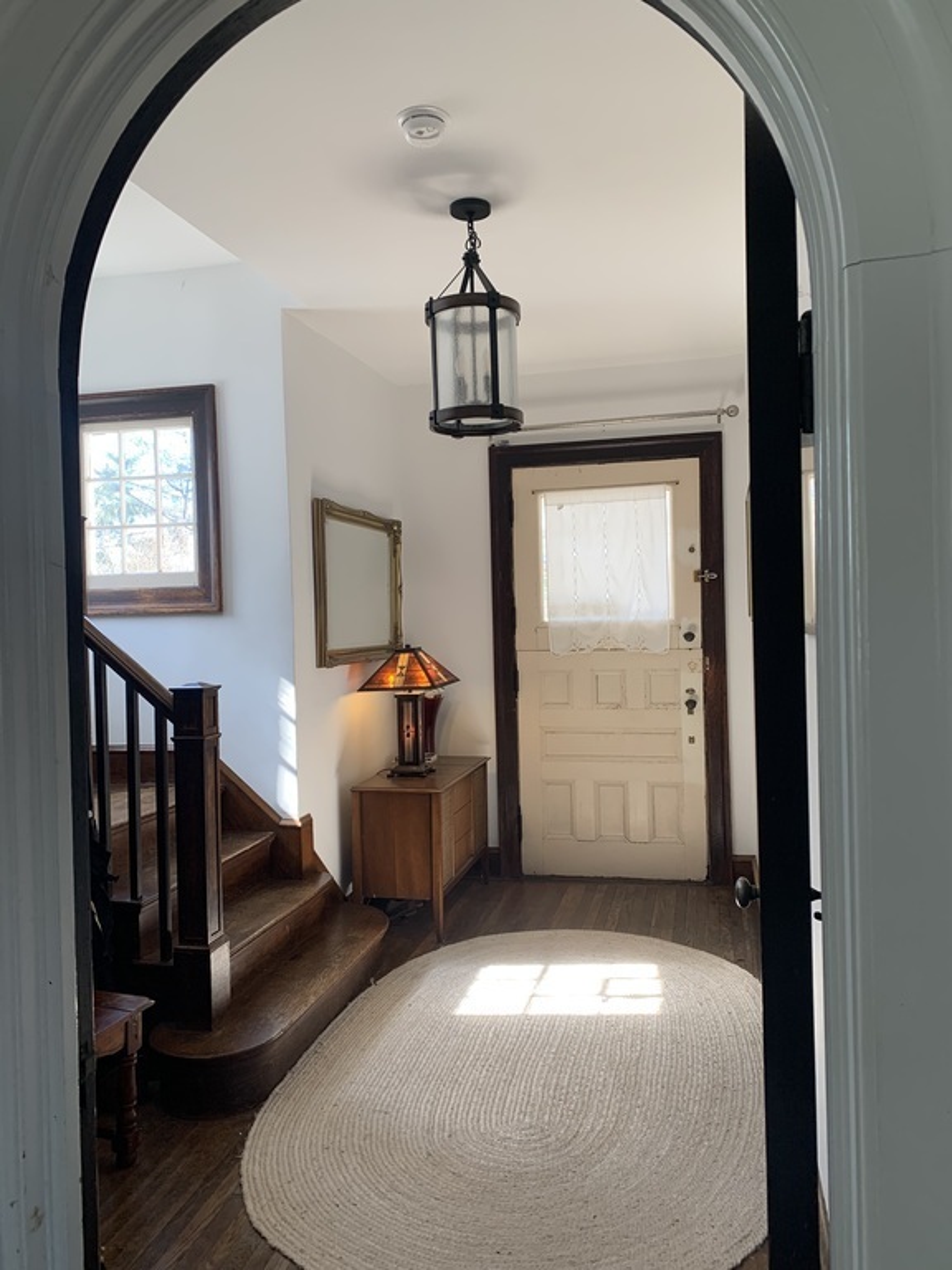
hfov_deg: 53.1
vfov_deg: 67.3
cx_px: 476
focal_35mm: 26
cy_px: 635
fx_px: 953
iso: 64
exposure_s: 1/121
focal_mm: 4.25
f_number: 1.8
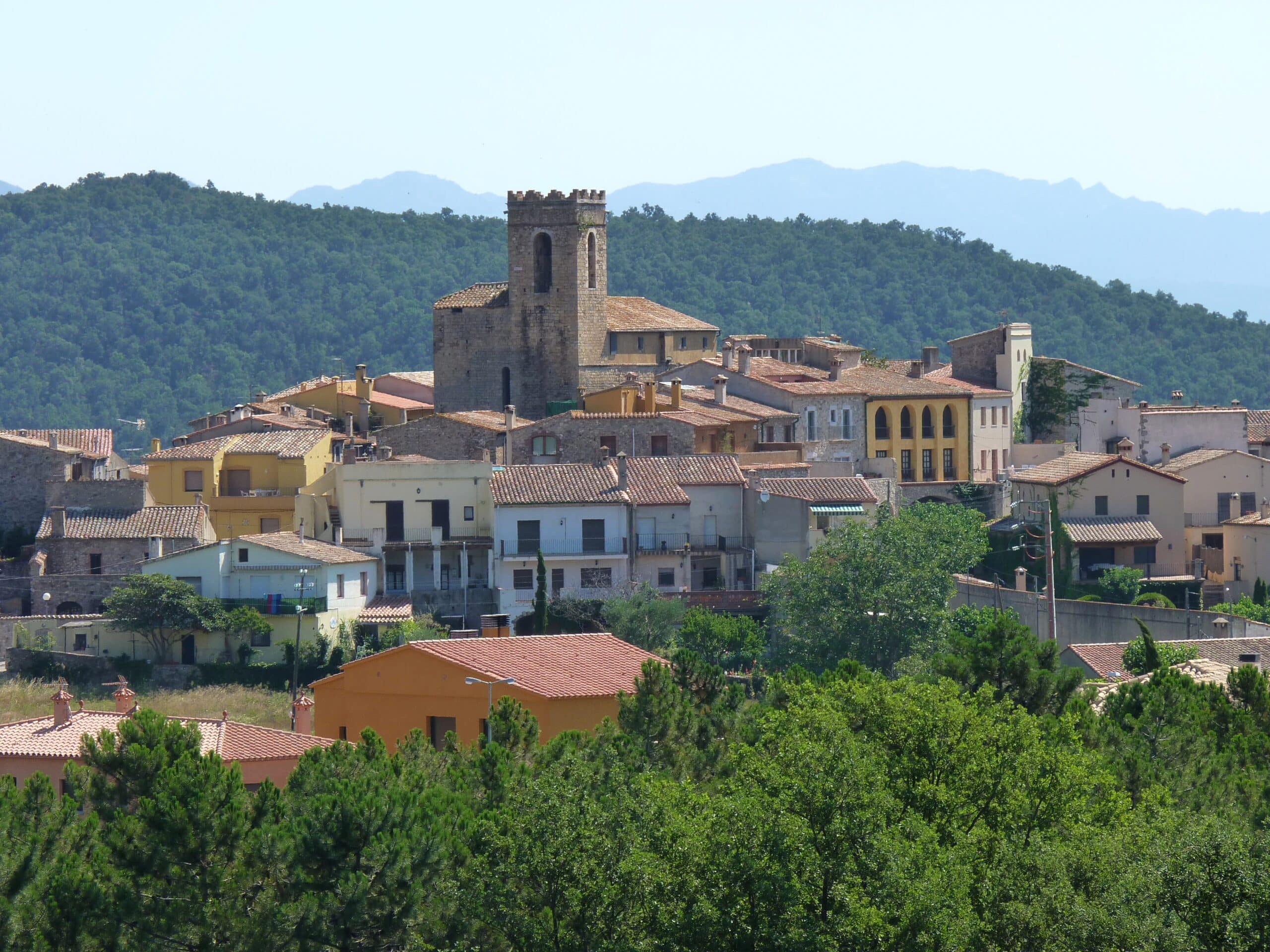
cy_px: 476
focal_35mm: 209
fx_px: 7668
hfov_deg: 9.5
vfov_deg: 7.1
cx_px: 635
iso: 125
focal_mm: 37.1
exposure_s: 1/320
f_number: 5.6
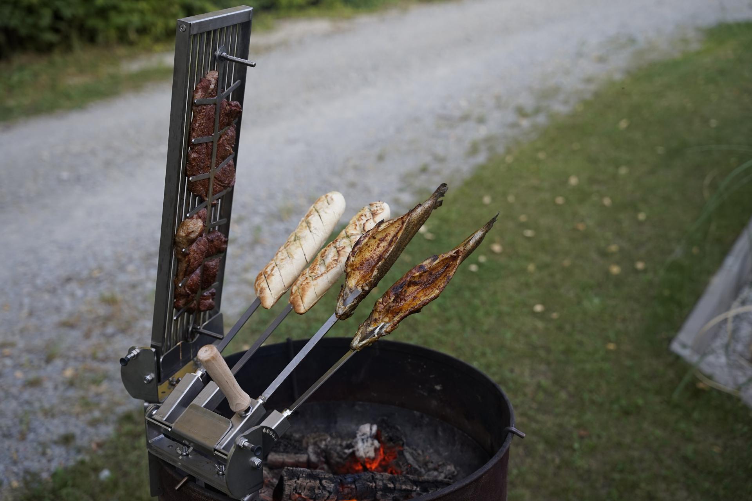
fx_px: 1042
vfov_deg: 27.0
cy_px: 250
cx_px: 376
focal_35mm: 50
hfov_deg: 39.7
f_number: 3.2
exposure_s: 1/200
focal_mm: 49.9
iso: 250
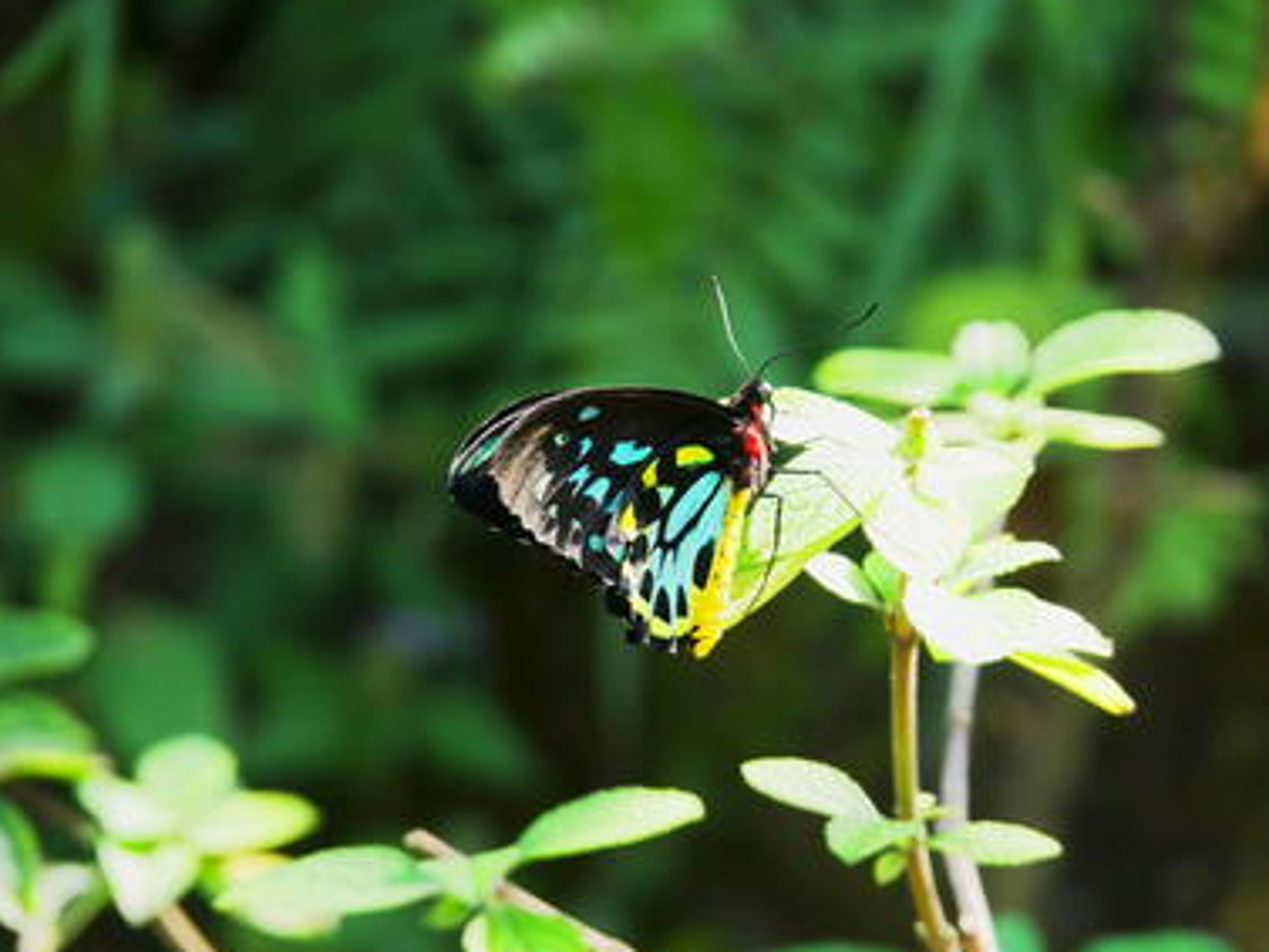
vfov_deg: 4.2
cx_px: 673
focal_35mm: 358
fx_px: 13128
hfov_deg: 5.5
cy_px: 468
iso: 640
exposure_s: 1/320
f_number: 5.6
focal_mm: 150
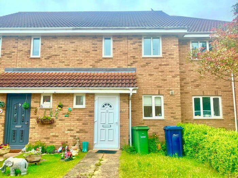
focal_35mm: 26
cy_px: 89
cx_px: 119
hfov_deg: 67.3
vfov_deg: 53.1
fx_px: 179
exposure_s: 1/534
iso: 25
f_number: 1.8
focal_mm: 4.25
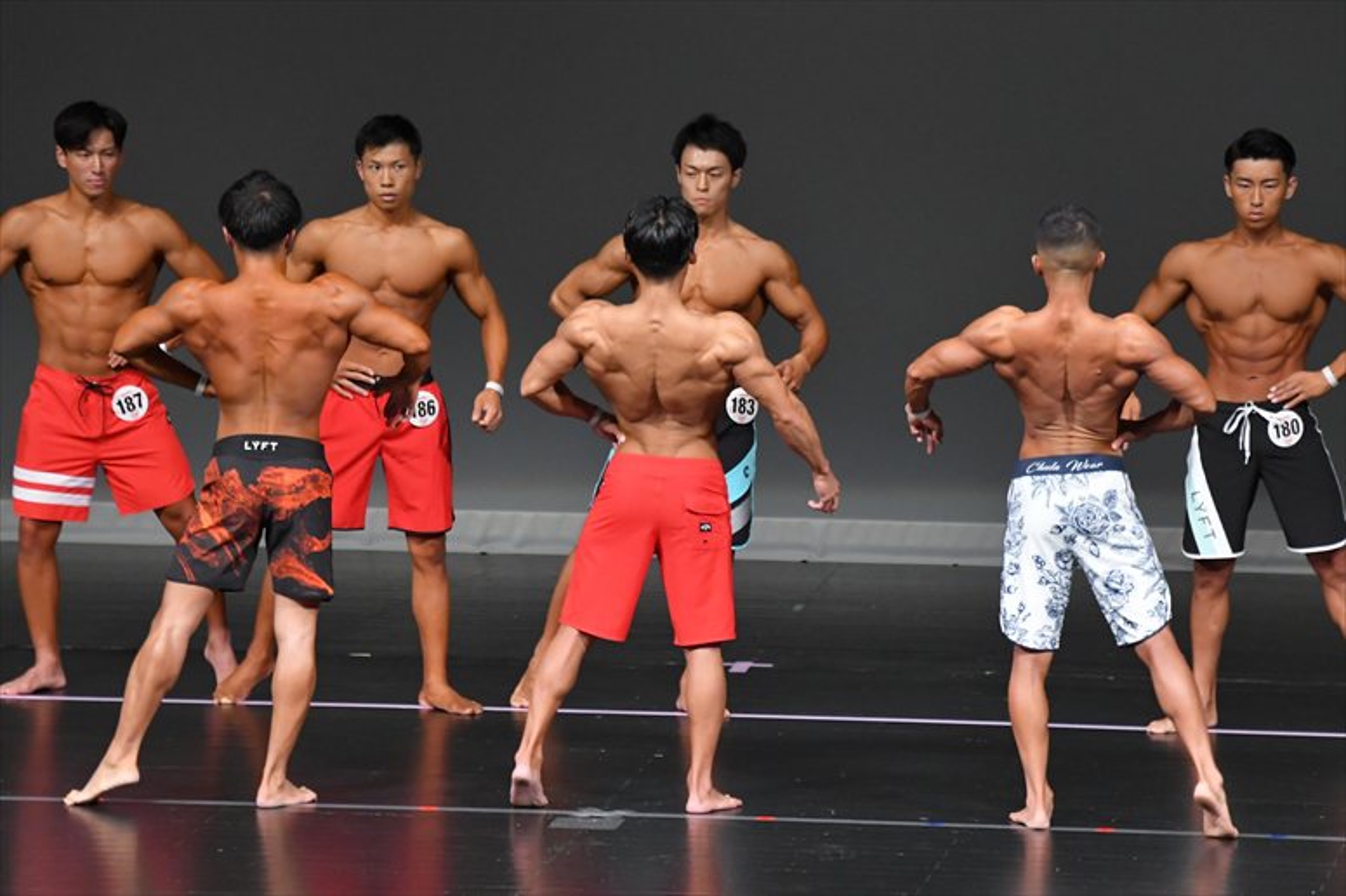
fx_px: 11211
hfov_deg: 6.9
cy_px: 448
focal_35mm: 300
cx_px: 673
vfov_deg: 4.6
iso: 4000
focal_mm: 200
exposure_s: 1/400
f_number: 5.6
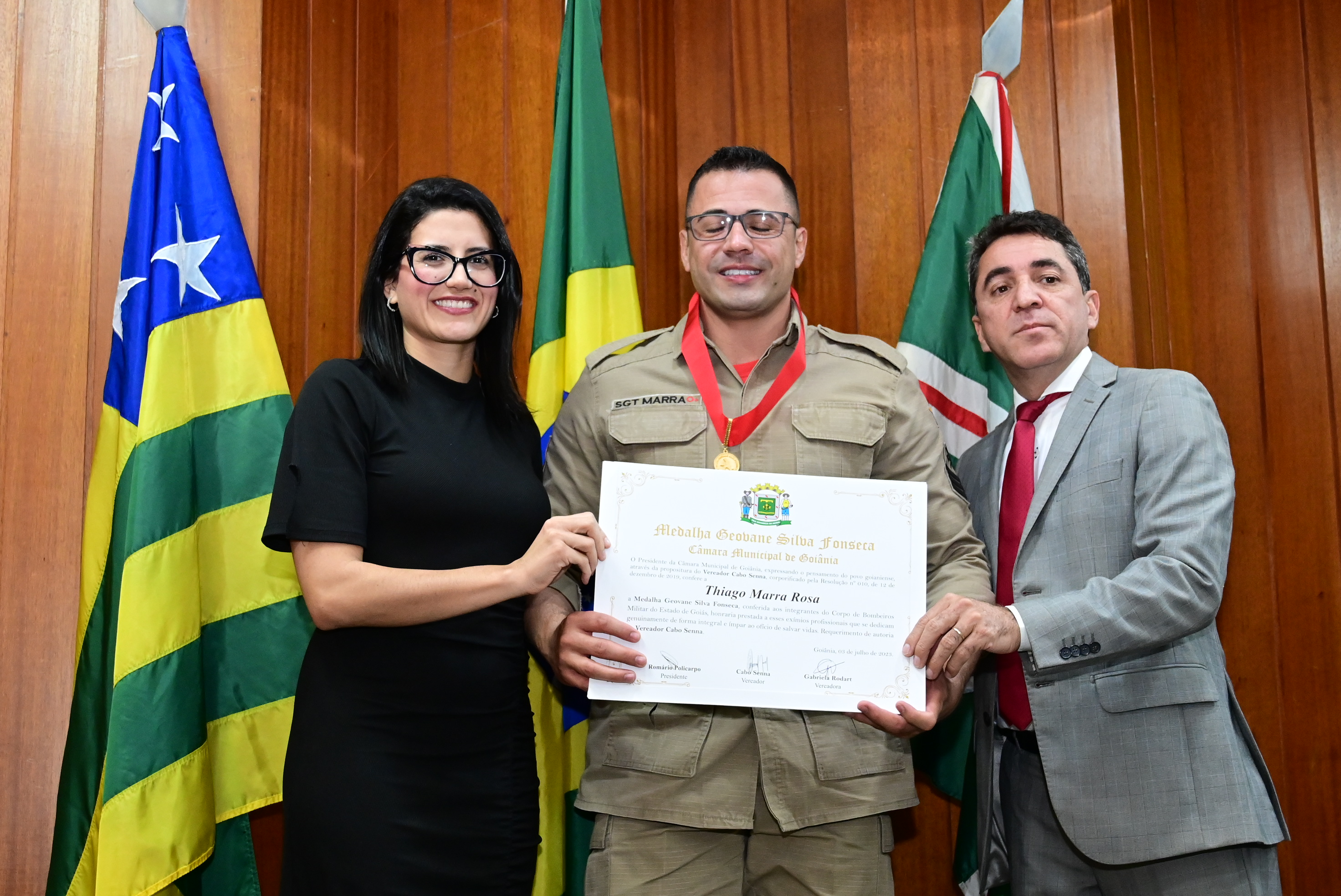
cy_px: 448
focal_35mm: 52
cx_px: 670
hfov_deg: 38.2
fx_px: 1938
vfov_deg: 26.0
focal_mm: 35
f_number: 4.5
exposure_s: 1/125
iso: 4000
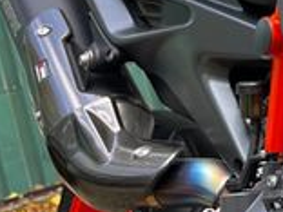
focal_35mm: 107
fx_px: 875
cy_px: -51
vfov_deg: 13.4
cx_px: 503
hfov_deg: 15.8
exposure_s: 1/121
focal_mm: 5.1
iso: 100
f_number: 1.6
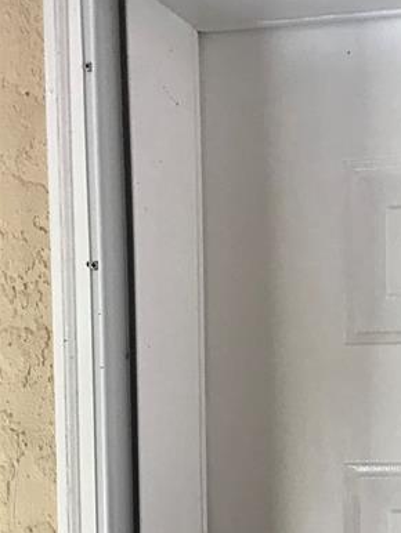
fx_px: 1342
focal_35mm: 87
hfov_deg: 15.5
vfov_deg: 20.4
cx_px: 621
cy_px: 713
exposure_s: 1/40
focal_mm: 3.99
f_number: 1.8
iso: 20
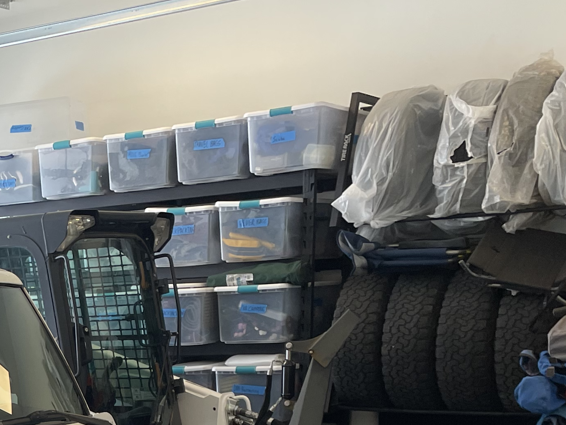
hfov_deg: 23.5
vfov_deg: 17.8
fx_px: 1243
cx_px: -106
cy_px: 593
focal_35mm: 76
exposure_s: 1/120
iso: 50
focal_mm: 4.2
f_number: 1.6
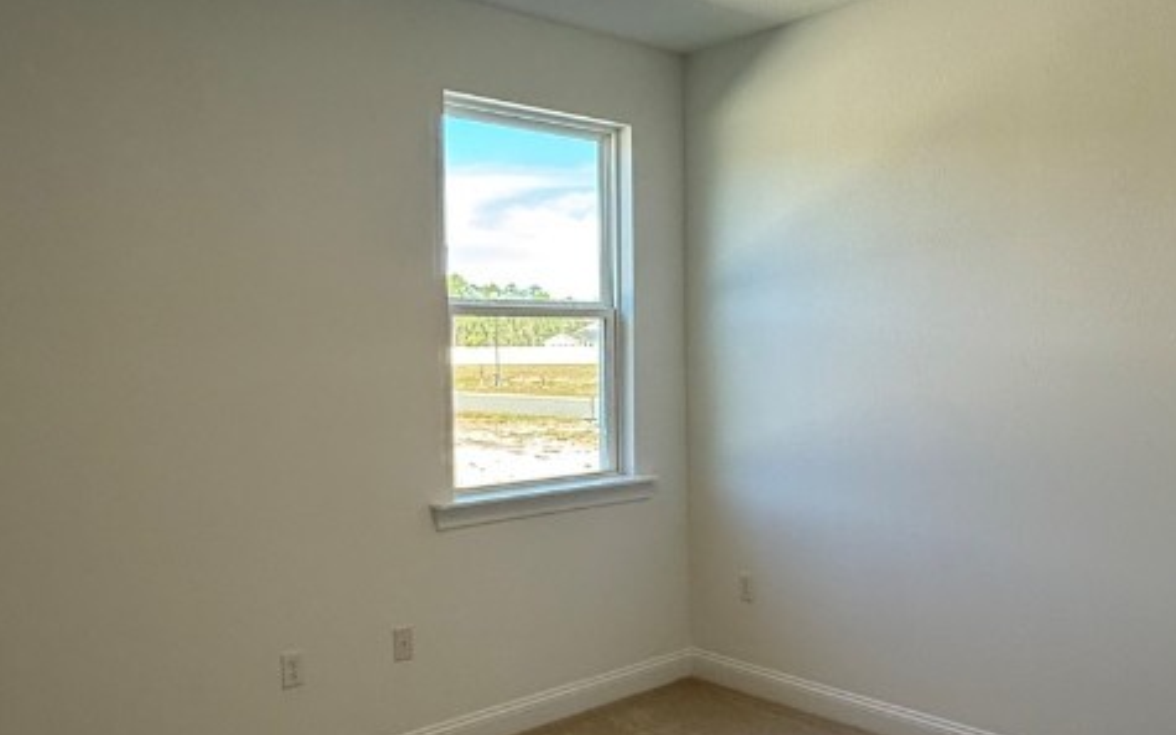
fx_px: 1026
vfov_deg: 39.3
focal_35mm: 32
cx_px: 693
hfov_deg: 59.3
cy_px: 426
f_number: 2.2
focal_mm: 2.22
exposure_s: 1/120
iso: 80
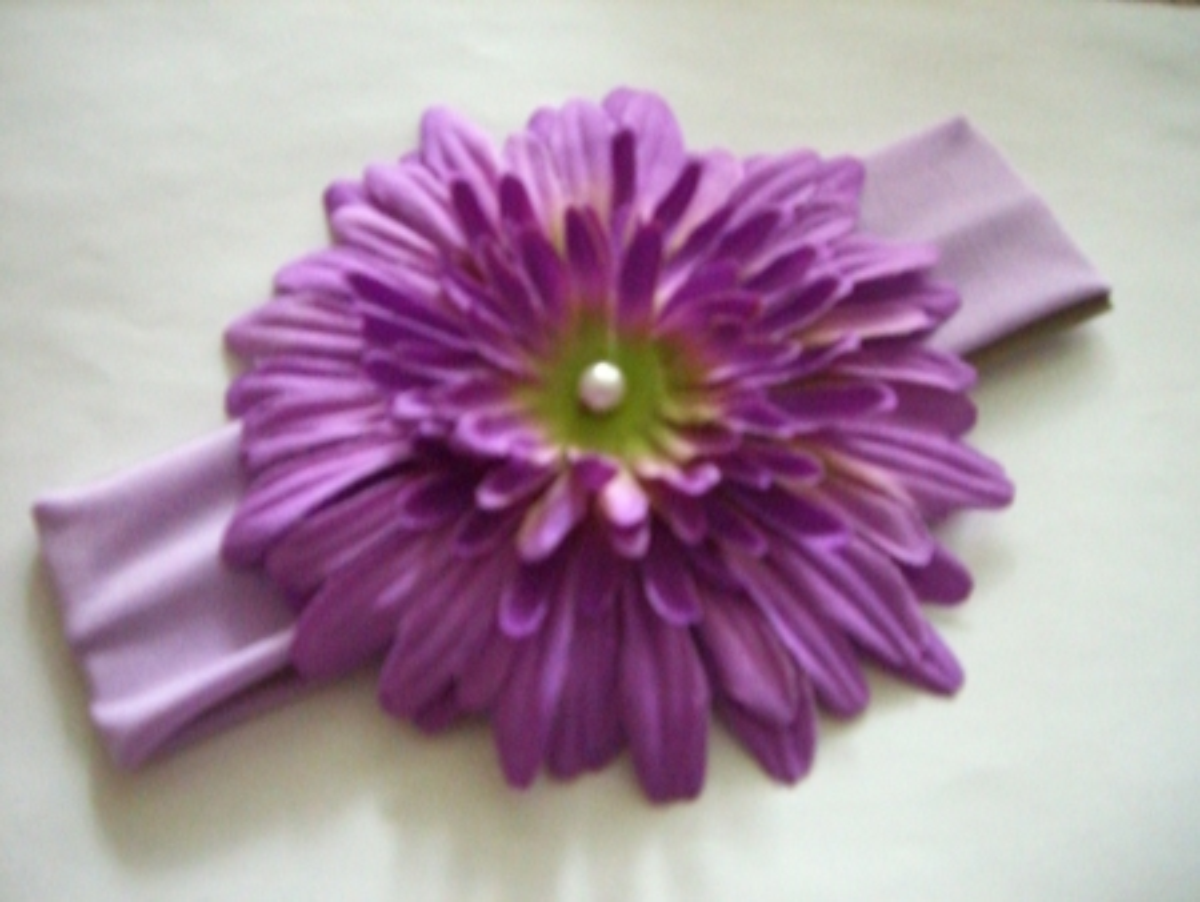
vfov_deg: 37.8
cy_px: 451
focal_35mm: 38
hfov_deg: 49.0
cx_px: 600
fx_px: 1318
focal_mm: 6.2
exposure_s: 1/25
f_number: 2.7
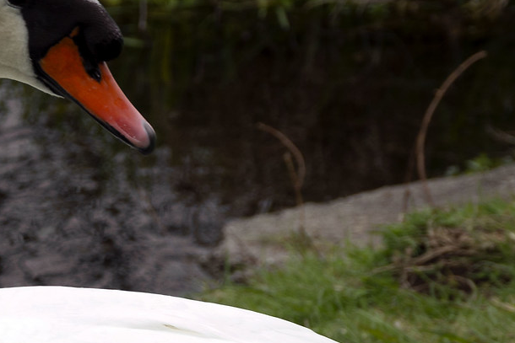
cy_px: 356
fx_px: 5909
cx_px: 111
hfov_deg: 5.0
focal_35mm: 413
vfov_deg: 3.3
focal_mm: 70
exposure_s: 1/200
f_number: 7.1
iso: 100
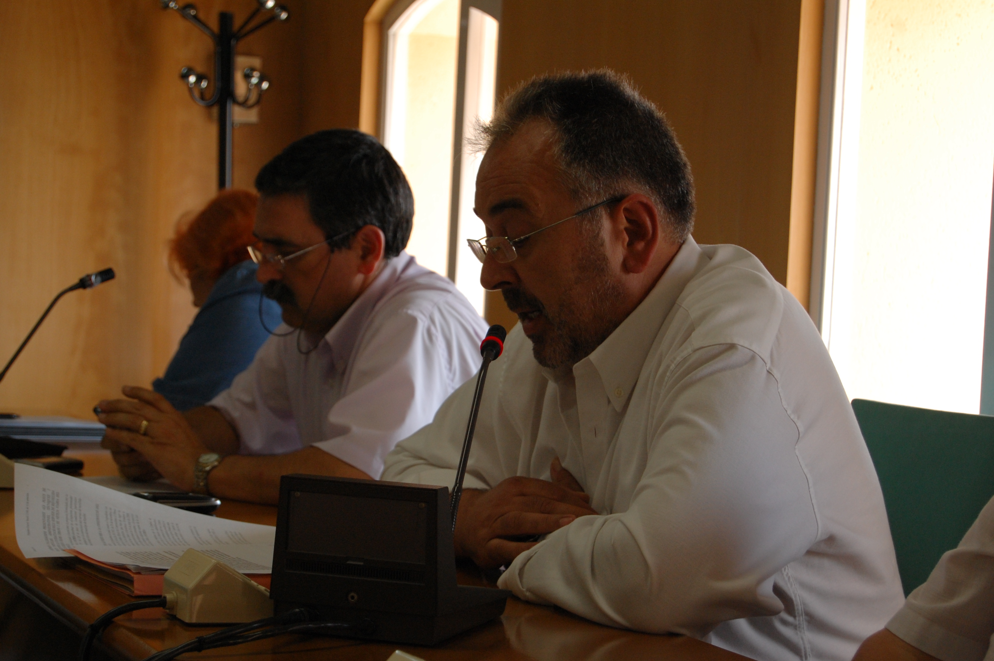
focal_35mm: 82
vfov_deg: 16.5
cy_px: 330
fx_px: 2276
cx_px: 497
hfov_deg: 24.6
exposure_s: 1/125
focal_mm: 55
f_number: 5.6
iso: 640
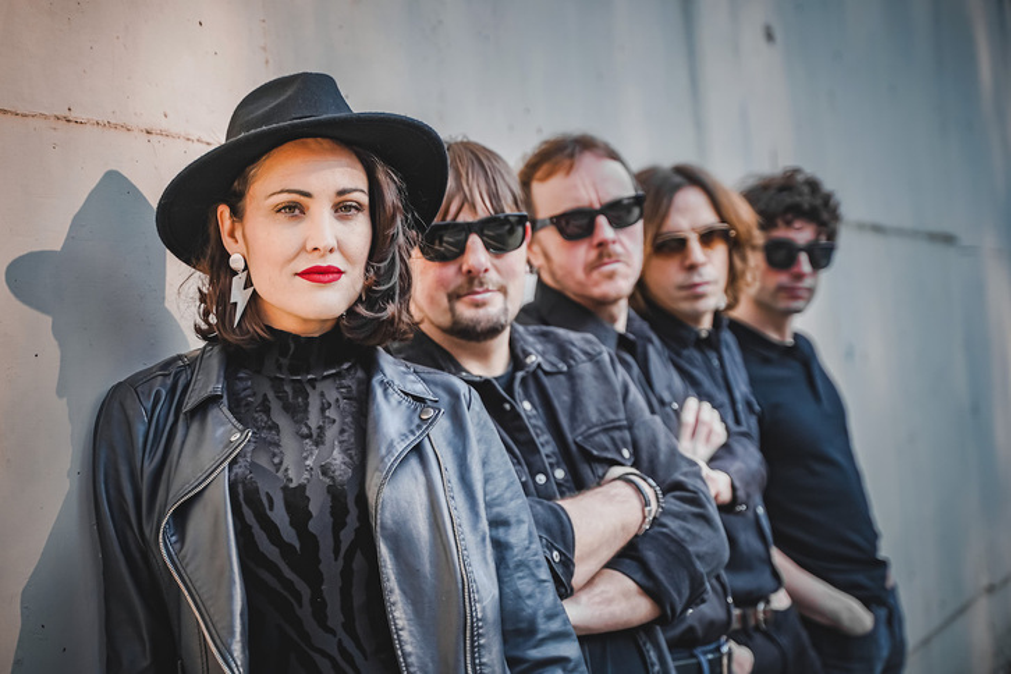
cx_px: 506
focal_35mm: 59
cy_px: 337
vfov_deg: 23.0
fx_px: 1657
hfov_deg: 33.9
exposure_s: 1/3200
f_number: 2.8
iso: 640
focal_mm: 59
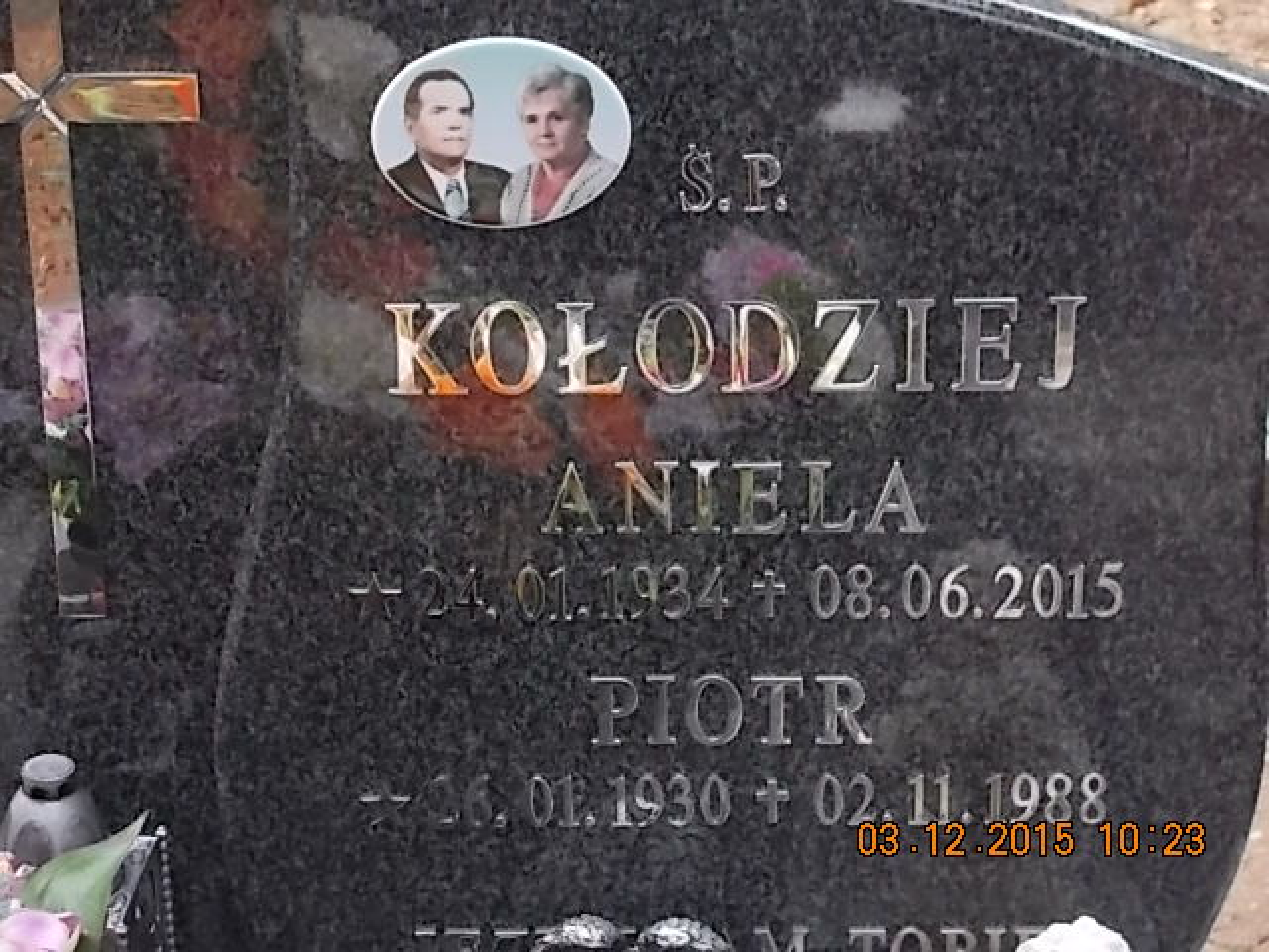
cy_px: 476
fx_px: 3153
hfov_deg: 22.8
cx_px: 634
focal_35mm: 86
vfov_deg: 17.2
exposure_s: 1/30
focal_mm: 15.4
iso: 200
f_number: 6.3
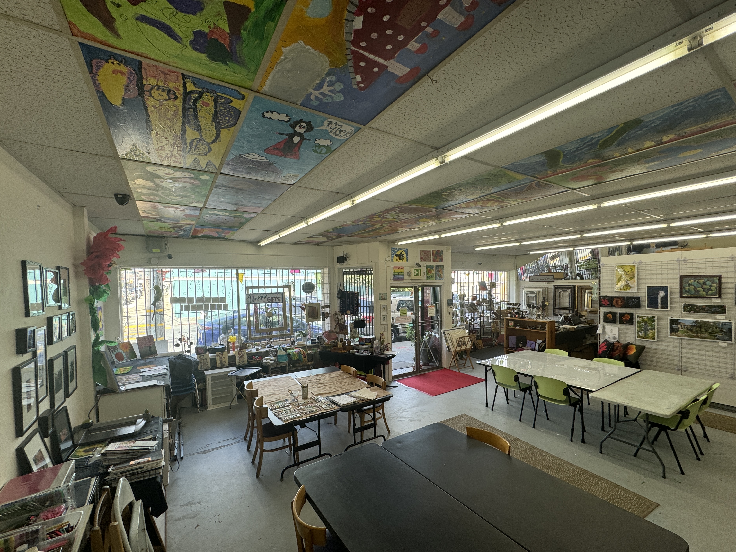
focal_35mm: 15
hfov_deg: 98.2
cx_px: 377
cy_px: 295
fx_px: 319
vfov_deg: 81.6
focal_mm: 2.22
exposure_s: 1/120
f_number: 2.2
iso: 64
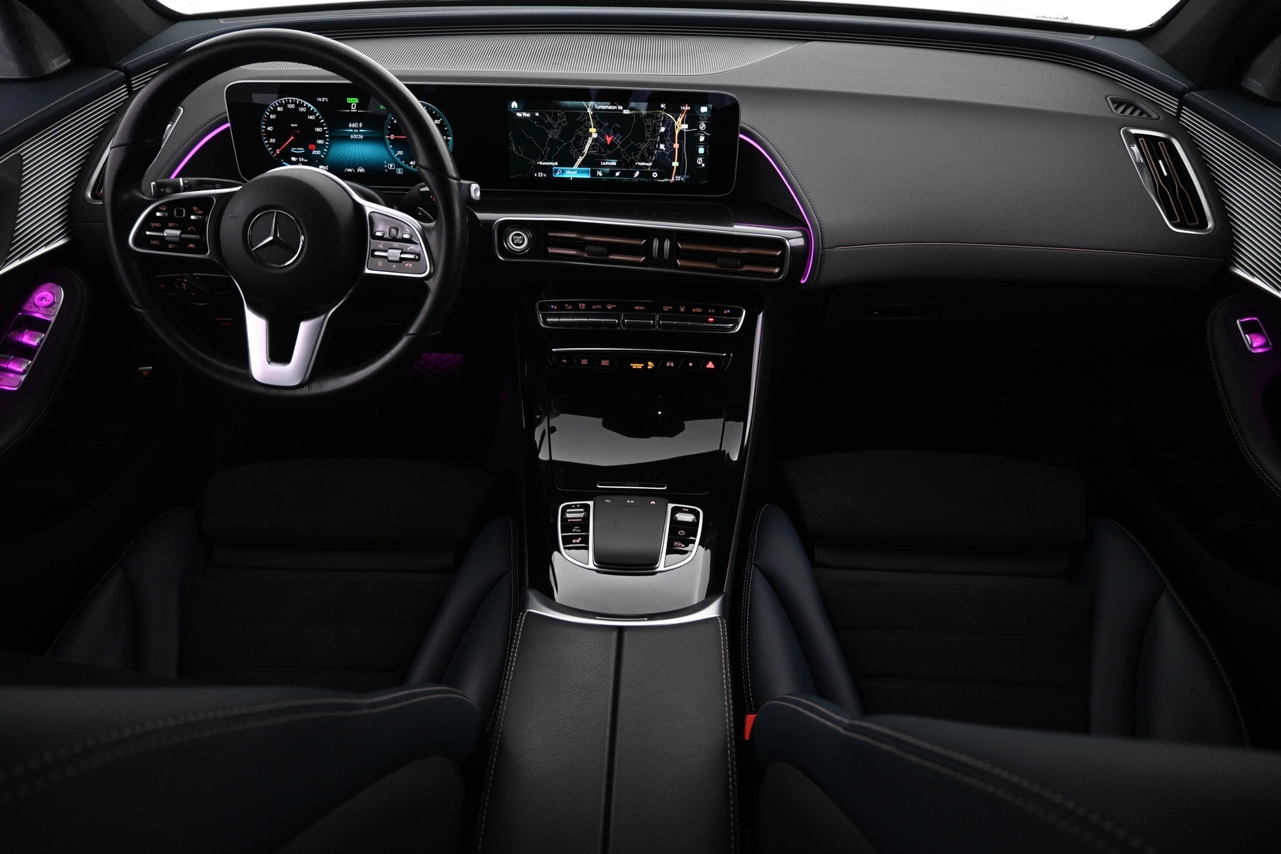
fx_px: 854
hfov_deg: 73.7
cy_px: 427
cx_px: 640
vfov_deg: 53.1
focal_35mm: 24
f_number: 3.5
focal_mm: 16
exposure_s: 1/50
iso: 1600
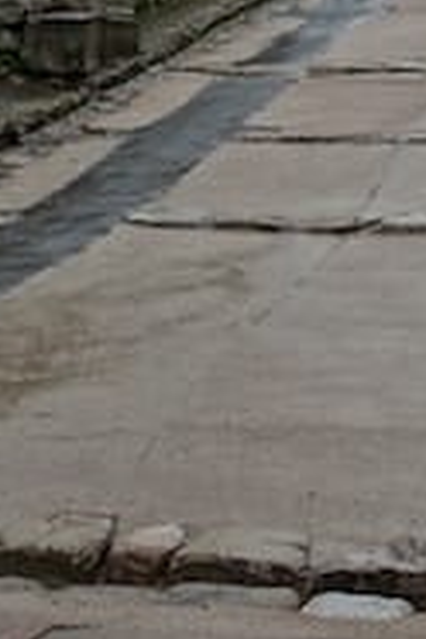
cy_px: -320
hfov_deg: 9.3
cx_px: 546
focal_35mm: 145
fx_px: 2574
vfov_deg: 13.4
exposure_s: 1/160
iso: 125
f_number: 4
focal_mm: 16.62
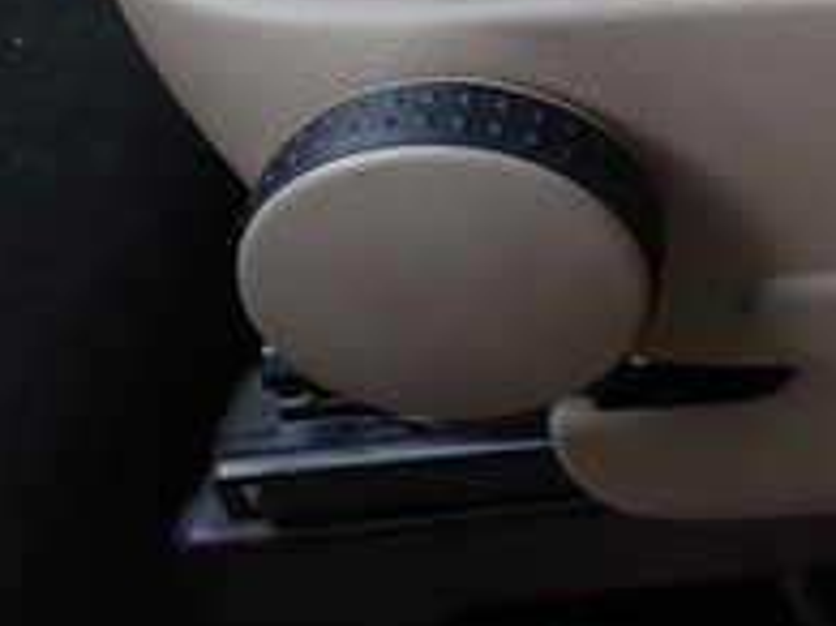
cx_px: 1205
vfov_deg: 17.7
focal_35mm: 77
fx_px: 1858
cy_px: -232
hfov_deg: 21.7
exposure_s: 1/100
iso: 100
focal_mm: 4.5
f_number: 2
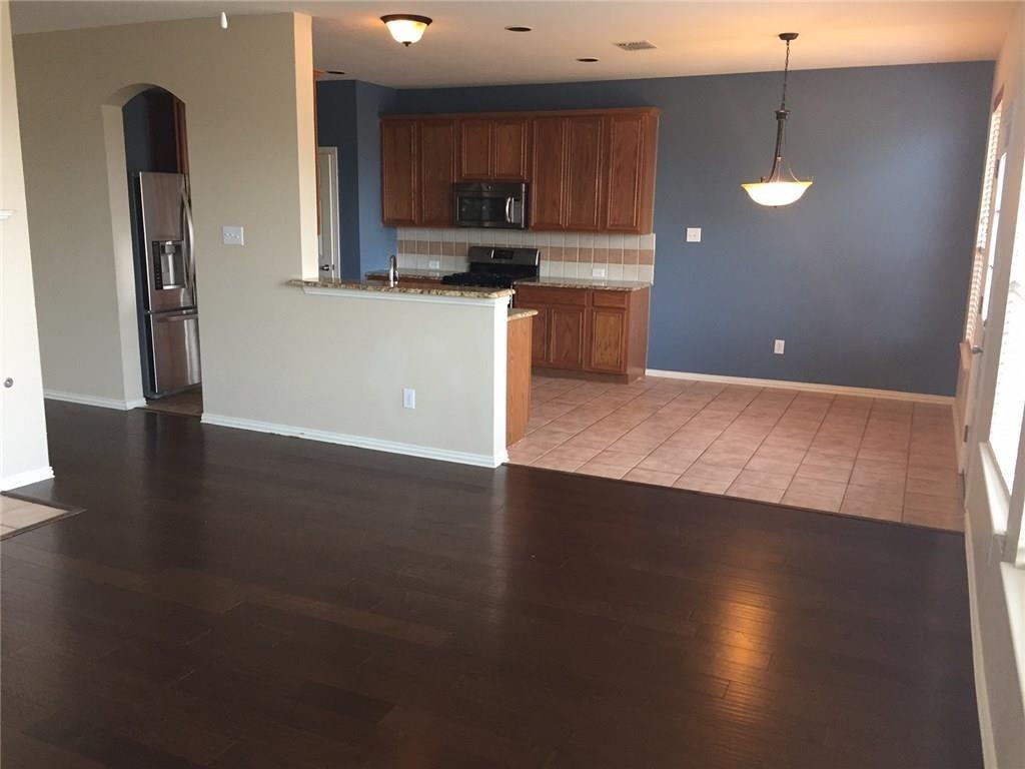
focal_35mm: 29
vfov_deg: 48.2
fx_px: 859
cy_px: 384
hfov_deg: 61.7
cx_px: 512
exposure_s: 1/30
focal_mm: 4.15
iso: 100
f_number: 2.2
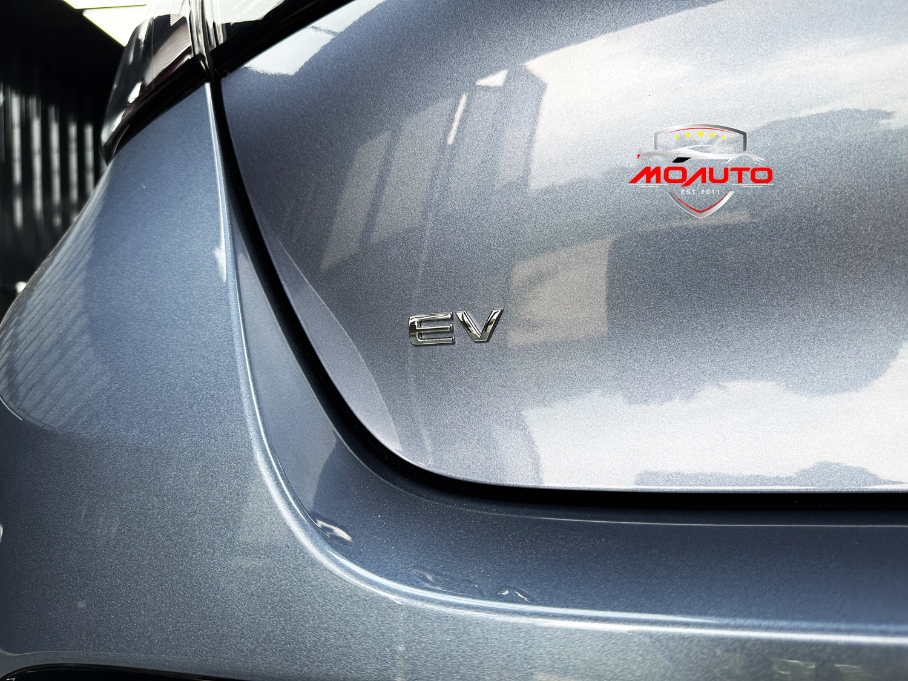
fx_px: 630
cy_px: 340
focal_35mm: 24
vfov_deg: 56.8
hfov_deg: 71.6
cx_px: 454
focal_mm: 6.86
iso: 64
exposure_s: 1/221
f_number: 1.78
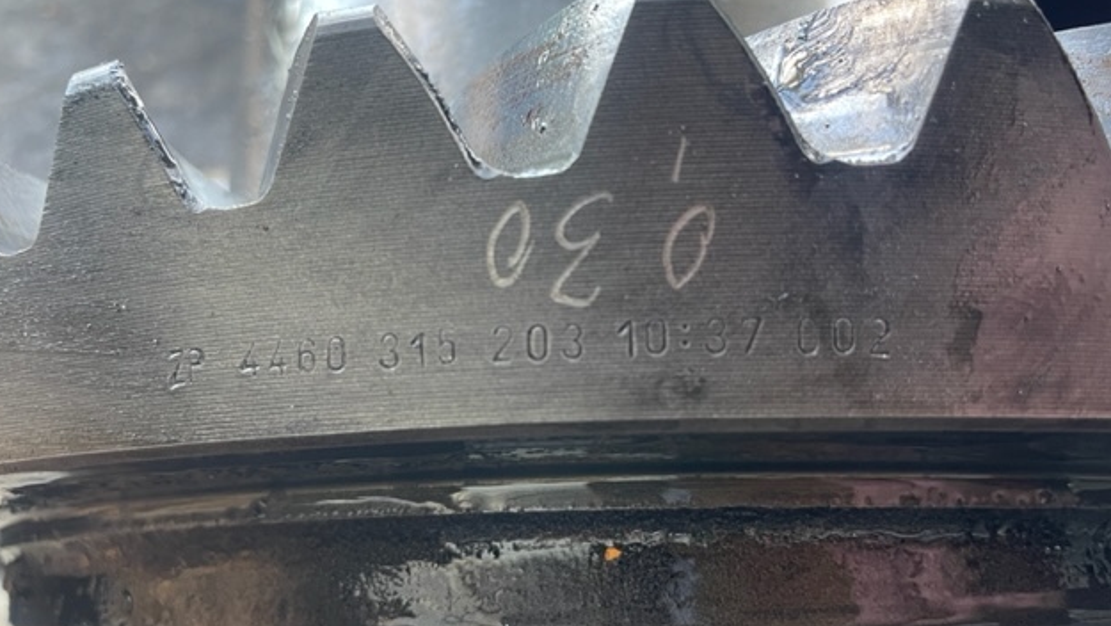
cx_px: 544
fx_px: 855
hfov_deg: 66.0
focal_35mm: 29
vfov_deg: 40.2
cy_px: 320
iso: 125
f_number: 1.6
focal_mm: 4.2
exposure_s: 1/62
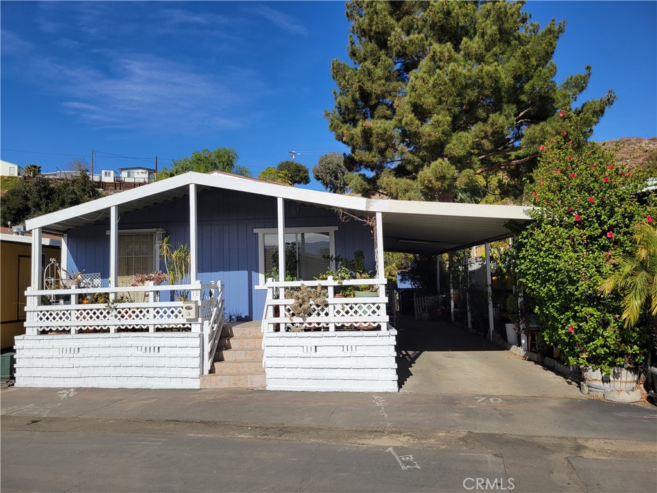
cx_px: 328
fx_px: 493
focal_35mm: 26
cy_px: 246
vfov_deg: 53.1
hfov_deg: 67.3
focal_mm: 5.4
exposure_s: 1/4493
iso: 40
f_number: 1.8
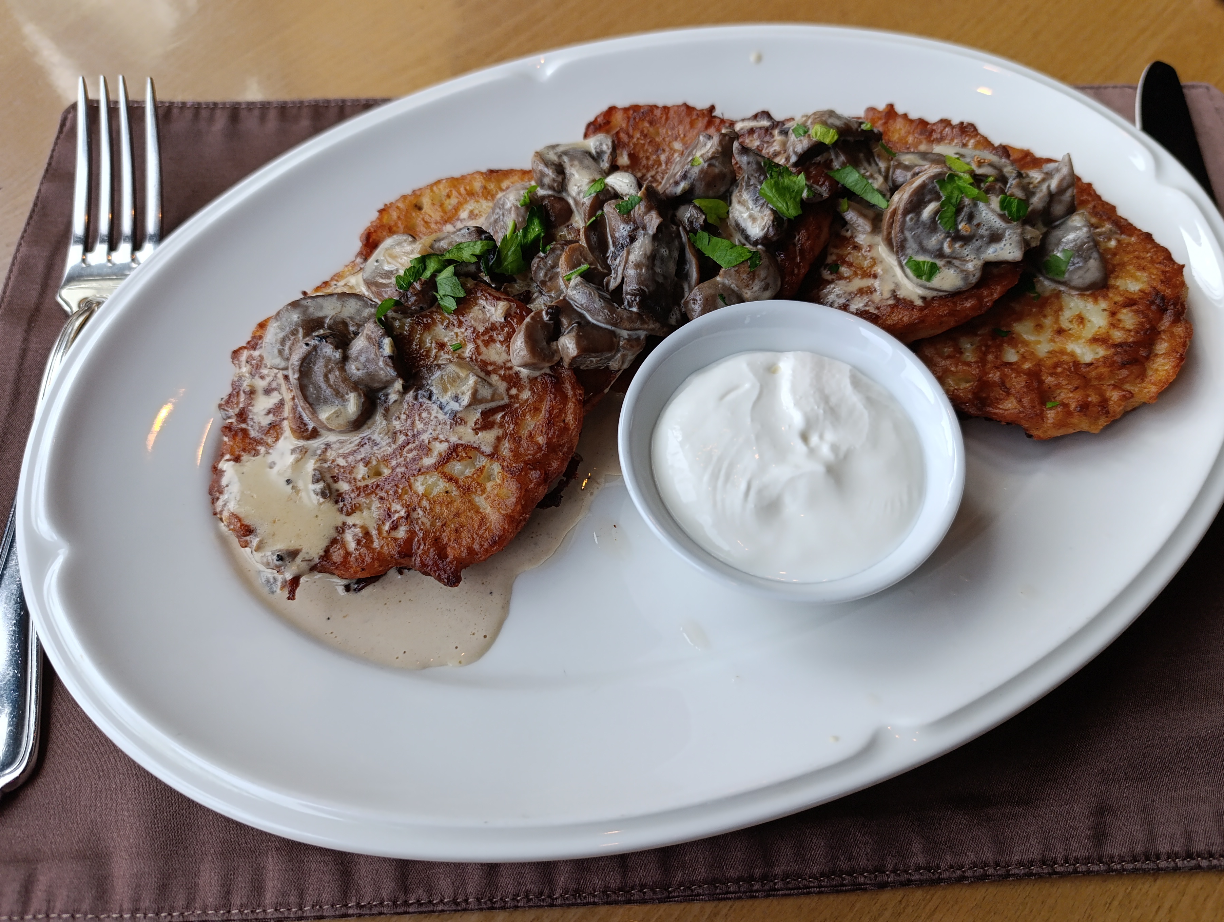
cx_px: 616
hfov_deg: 67.2
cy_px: 458
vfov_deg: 53.2
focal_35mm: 26
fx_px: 921
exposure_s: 1/100
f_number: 1.6
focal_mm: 6.14
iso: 200
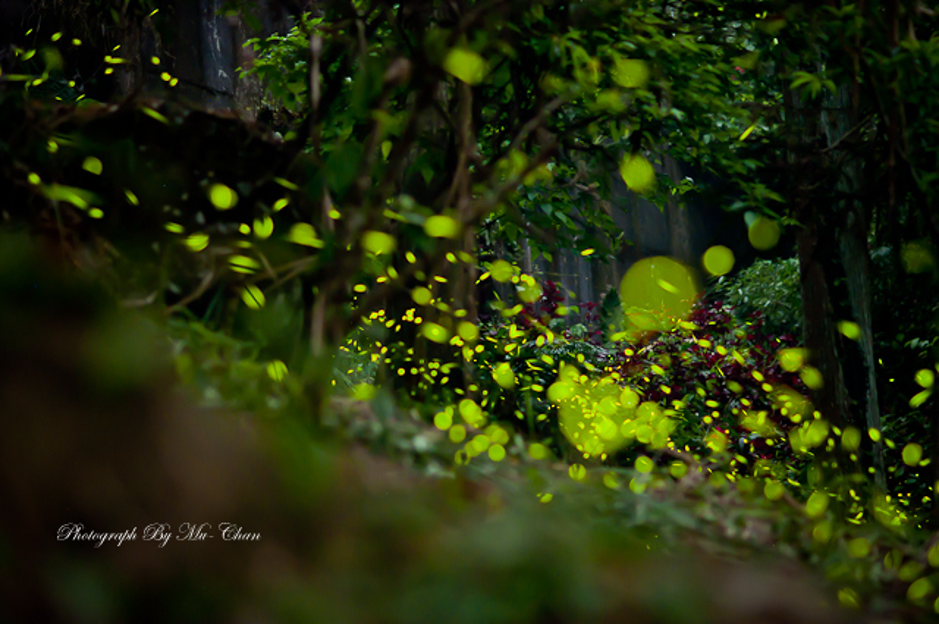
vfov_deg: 10.7
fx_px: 3321
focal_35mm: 128
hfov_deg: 16.1
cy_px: 312
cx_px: 470
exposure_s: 58
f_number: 2
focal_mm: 85
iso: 800
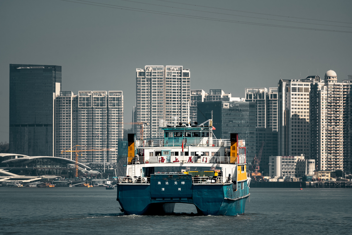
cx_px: 176
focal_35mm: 300
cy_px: 118
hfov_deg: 6.9
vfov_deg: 4.6
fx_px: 2933
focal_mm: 300
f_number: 8
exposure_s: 1/500
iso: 100
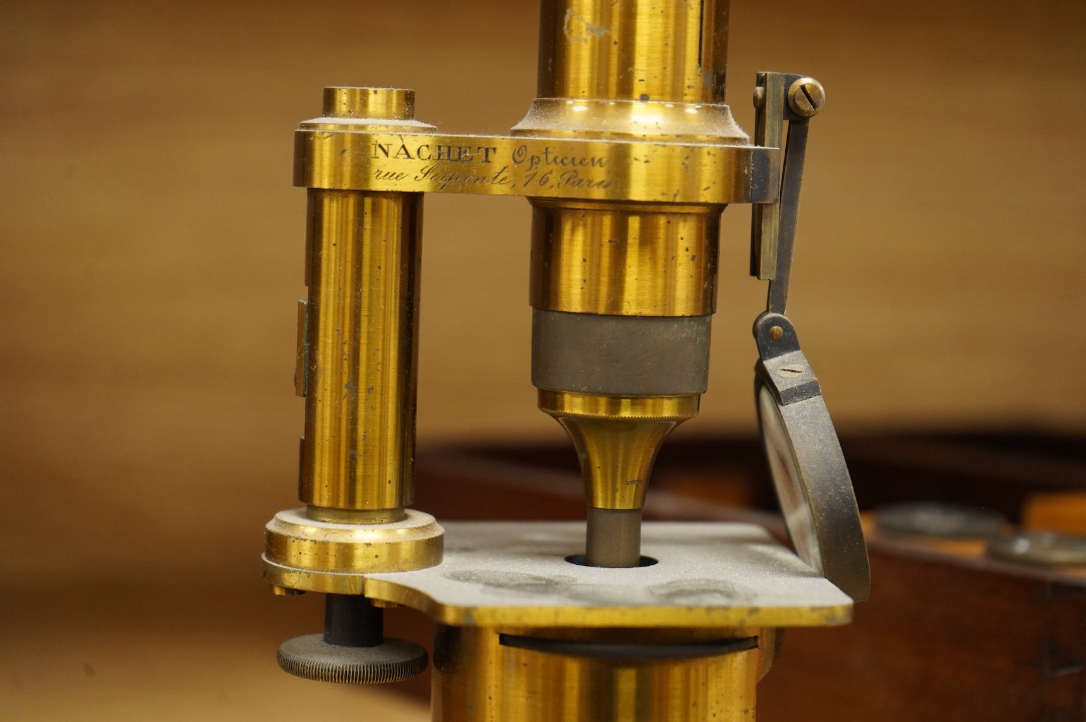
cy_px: 361
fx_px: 2110
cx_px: 543
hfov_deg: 28.9
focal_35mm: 70
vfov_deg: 19.4
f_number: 5.6
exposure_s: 1/160
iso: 4000
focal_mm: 70
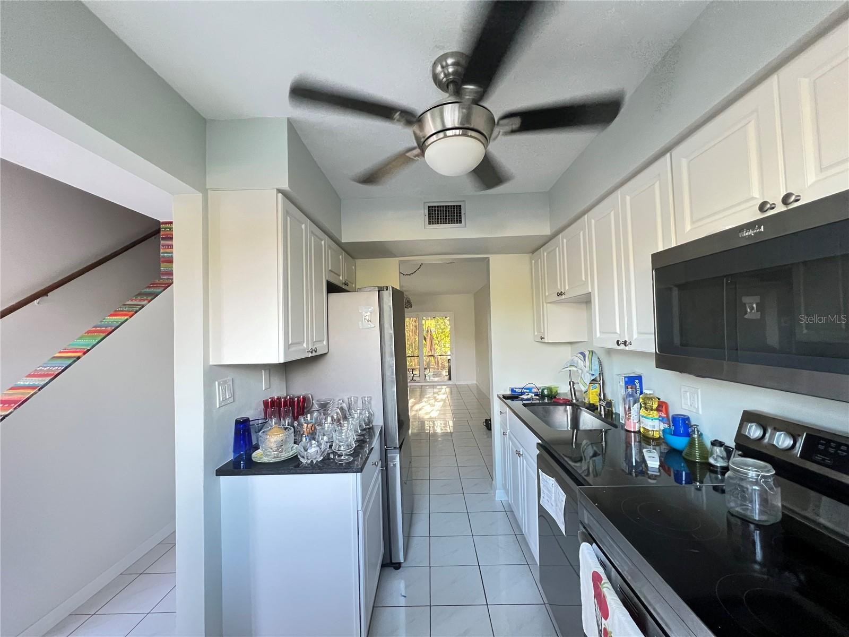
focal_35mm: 13
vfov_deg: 89.9
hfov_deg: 106.2
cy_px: 318
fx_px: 319
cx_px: 424
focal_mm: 1.57
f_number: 1.8
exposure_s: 1/60
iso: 500
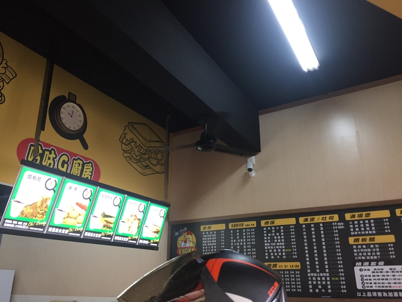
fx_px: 337
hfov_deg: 61.7
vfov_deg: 48.2
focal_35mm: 29
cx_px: 201
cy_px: 151
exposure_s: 1/30
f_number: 2.2
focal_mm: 4.15
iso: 50
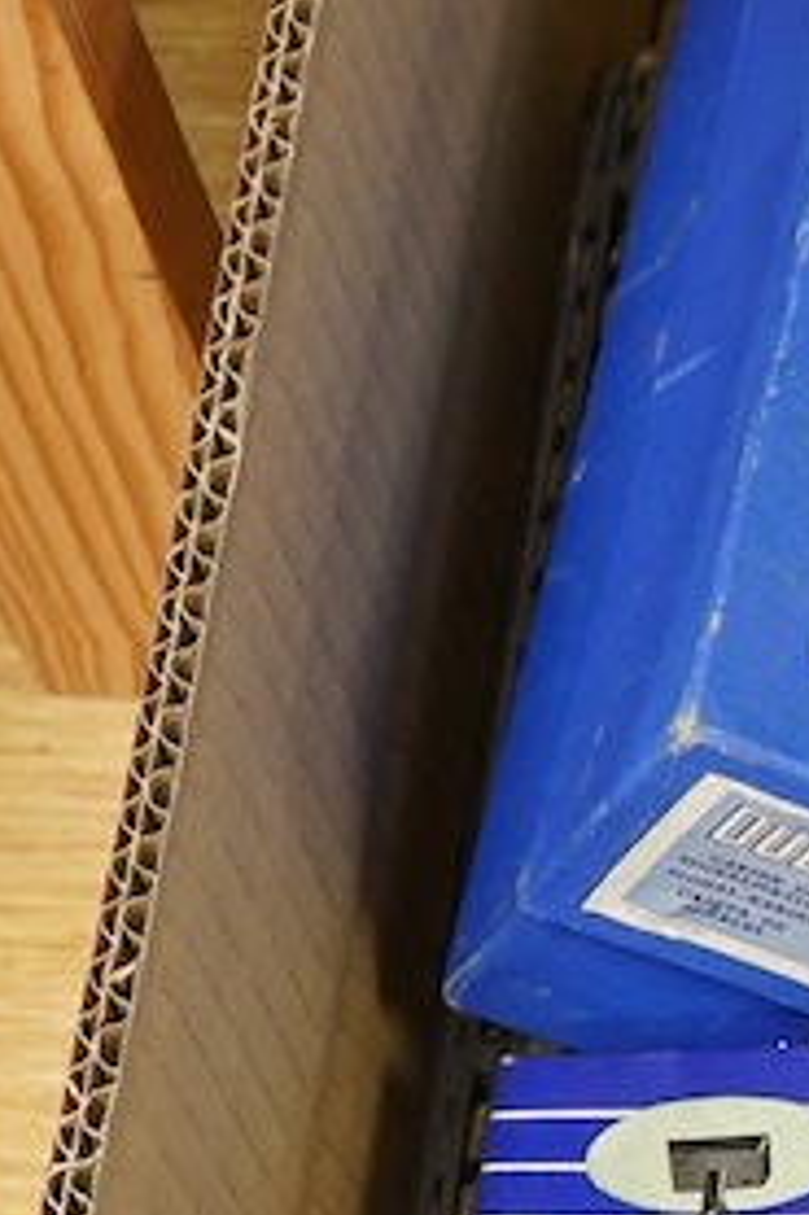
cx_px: 1491
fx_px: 6142
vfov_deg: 11.3
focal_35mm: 182
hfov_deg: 7.3
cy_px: 981
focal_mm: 30
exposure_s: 1/80
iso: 2500
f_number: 11
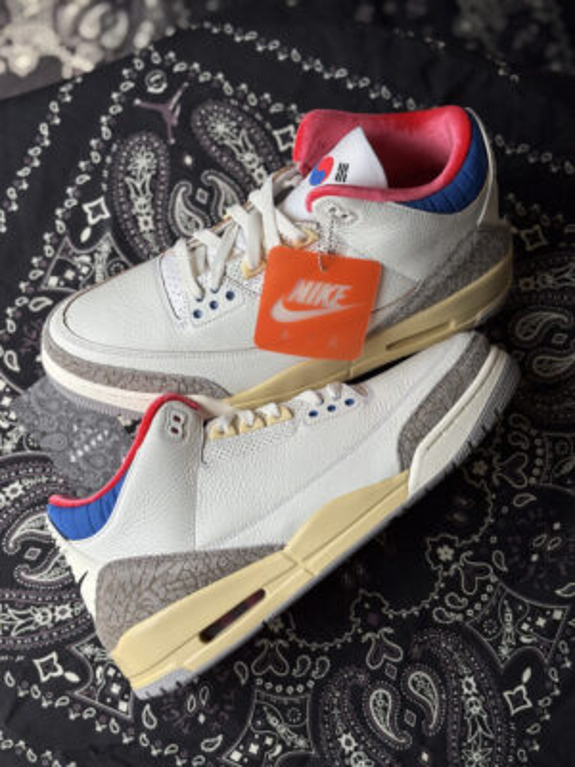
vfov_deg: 36.8
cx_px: 288
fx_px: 1152
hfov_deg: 28.0
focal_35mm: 52
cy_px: 384
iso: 32
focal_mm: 5.96
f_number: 1.6
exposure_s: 1/830
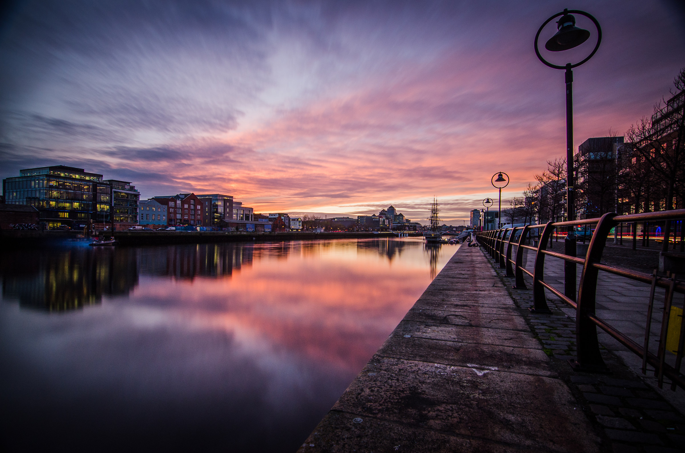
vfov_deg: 71.8
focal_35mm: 16
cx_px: 342
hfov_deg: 95.1
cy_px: 226
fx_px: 313
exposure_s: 30
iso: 400
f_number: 7.1
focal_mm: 11
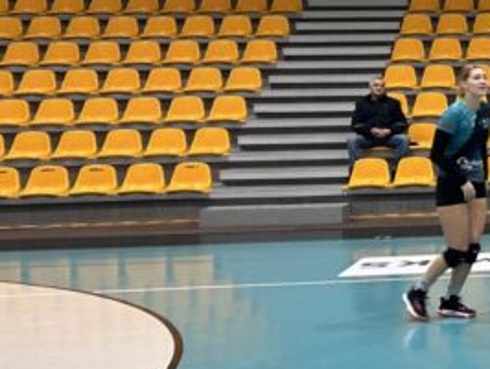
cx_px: 871
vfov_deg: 14.8
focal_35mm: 100
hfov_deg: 16.5
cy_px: 98
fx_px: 1417
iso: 80
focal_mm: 5.7
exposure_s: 1/50
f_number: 1.5
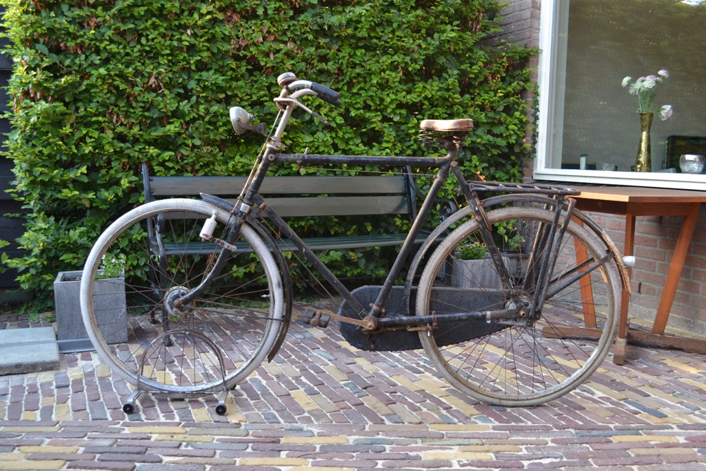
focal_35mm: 36
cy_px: 236
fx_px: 706
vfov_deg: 36.9
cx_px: 353
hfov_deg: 53.1
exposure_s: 1/125
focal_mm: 24
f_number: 5.6
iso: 400
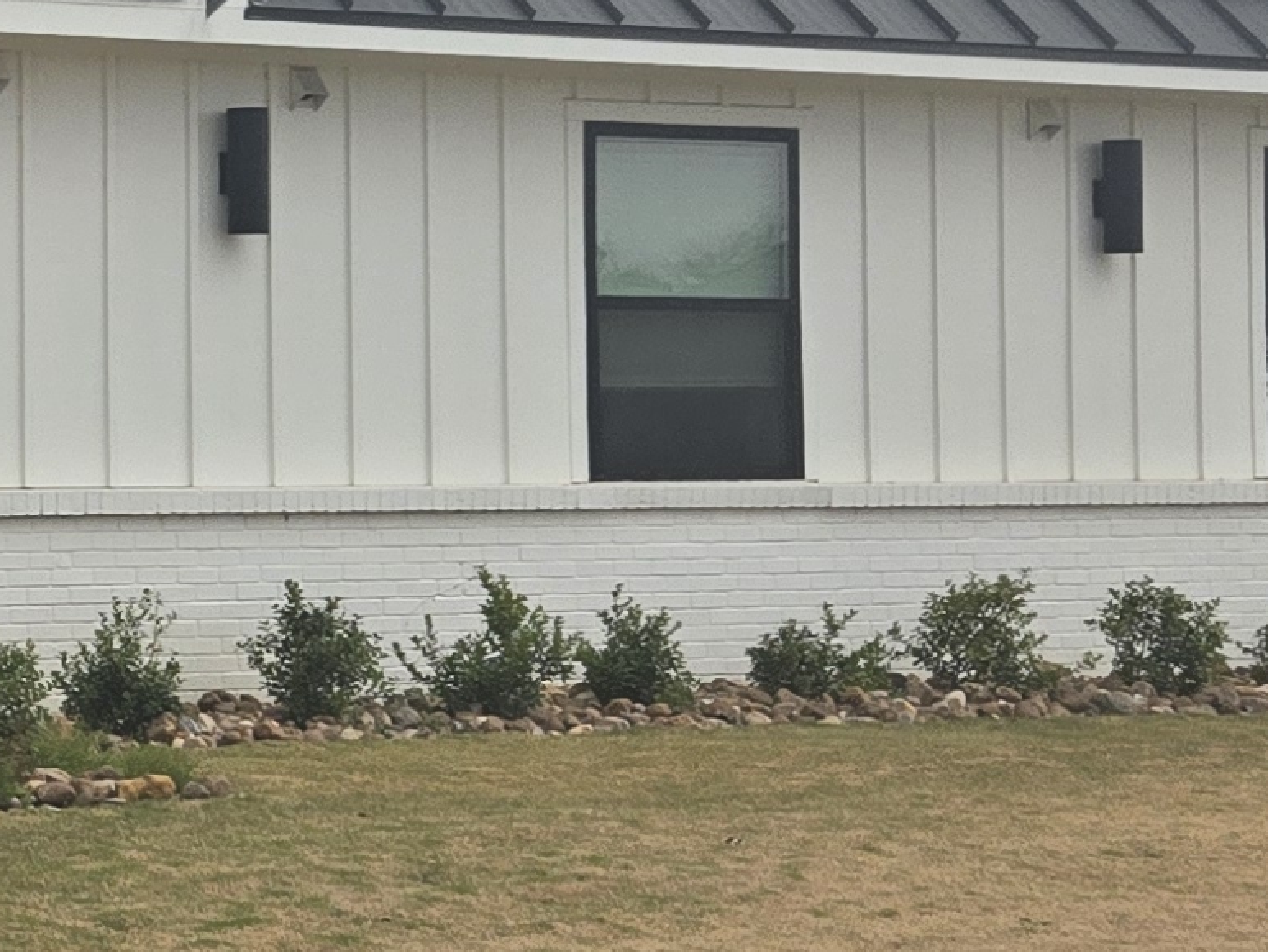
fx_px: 4360
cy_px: 348
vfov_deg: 12.4
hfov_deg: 15.2
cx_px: -702
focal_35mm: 119
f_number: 1.8
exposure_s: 1/2921
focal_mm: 5.4
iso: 80
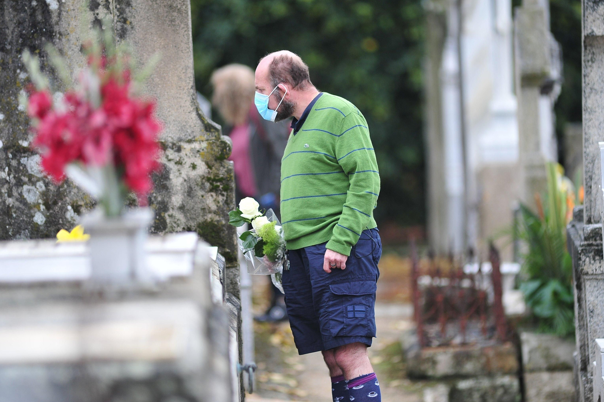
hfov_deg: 6.6
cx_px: 306
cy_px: 198
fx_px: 5266
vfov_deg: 4.4
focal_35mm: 314
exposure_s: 1/1600
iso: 500
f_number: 2.8
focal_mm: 300
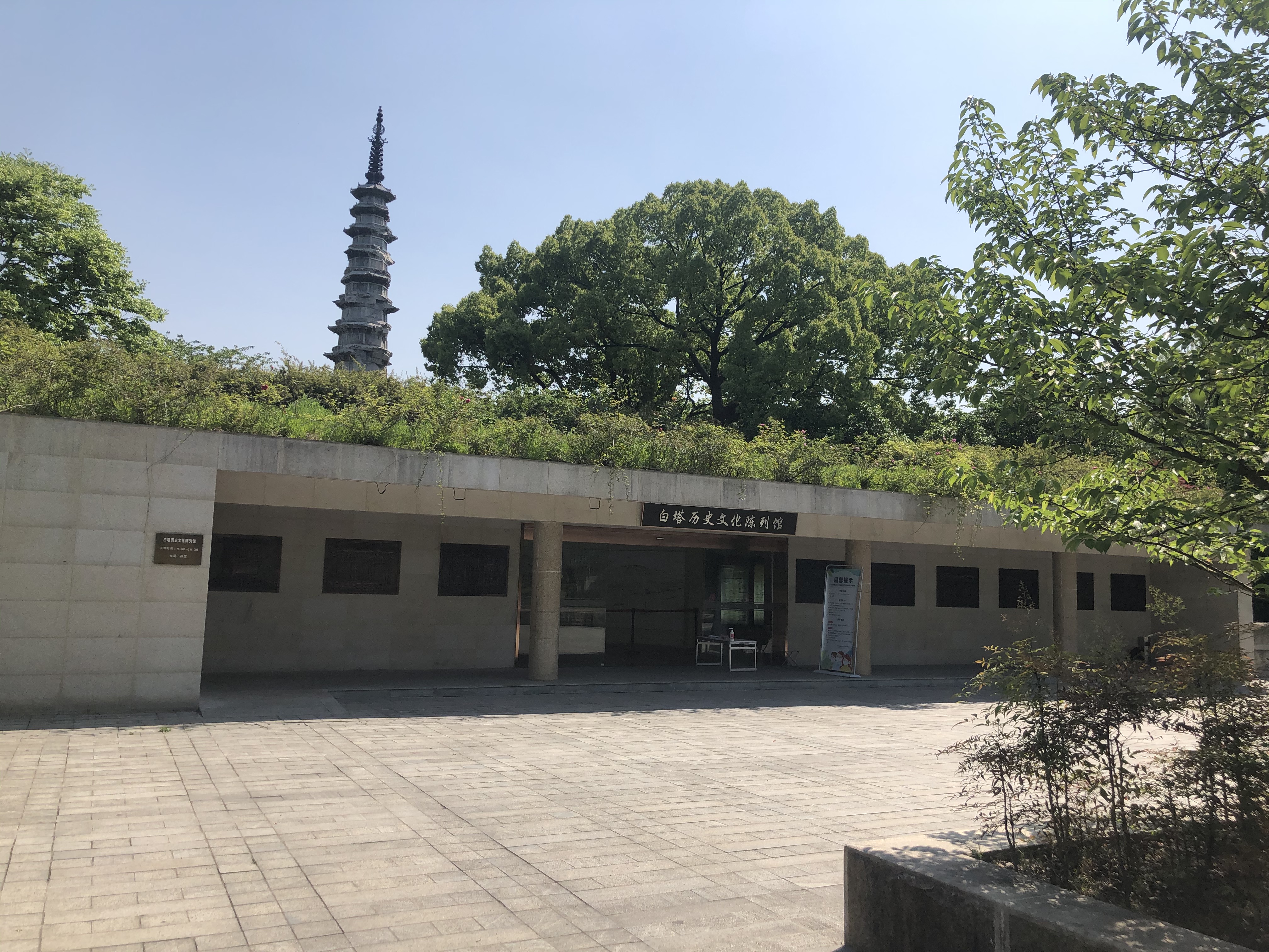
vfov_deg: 49.7
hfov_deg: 63.4
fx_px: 1026
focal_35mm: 28
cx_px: 634
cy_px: 476
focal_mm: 3.99
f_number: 1.8
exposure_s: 1/2183
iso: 20
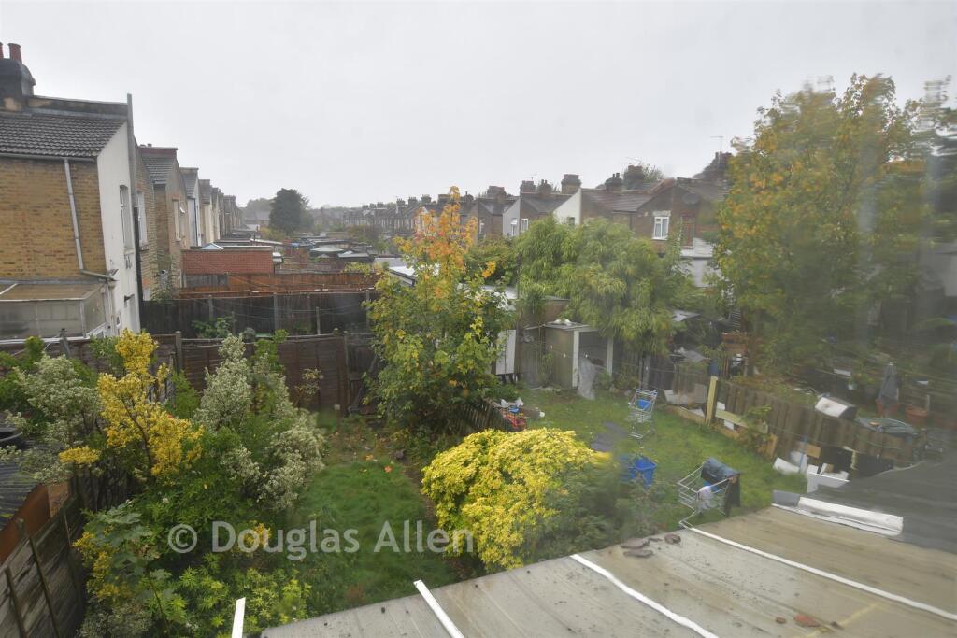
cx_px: 478
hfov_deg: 86.9
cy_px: 319
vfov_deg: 64.6
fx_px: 505
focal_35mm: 19
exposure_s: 1/40
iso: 100
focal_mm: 13
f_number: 8
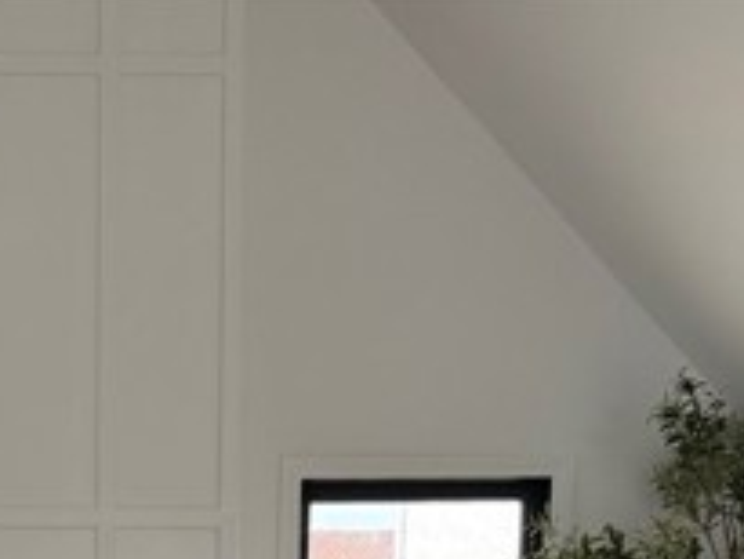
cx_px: -54
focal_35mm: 75
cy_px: 860
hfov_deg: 24.4
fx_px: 1613
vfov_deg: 17.5
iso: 160
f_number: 1.78
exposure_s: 1/235
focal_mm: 6.76
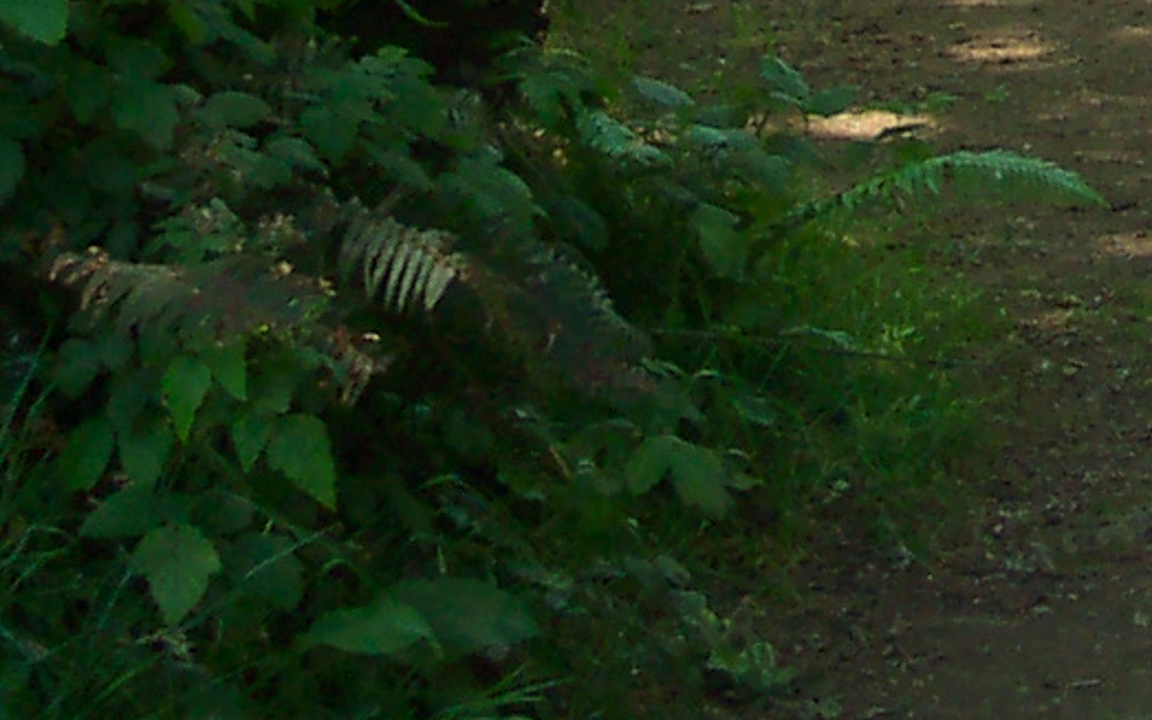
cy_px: -859
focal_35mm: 160
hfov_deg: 12.4
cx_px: 1758
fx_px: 5024
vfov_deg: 7.7
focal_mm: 8
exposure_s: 1/180
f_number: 2.8
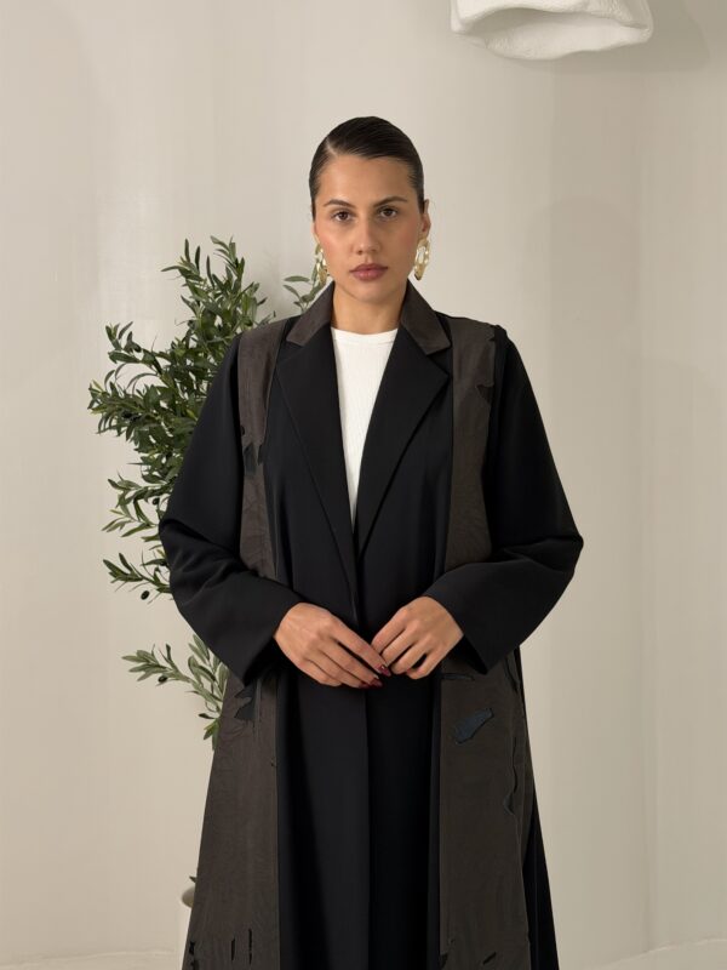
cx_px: 364
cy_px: 485
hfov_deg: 30.3
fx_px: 1344
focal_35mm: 48
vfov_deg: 39.7
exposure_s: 1/615
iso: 64
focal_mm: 6.76
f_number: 1.78
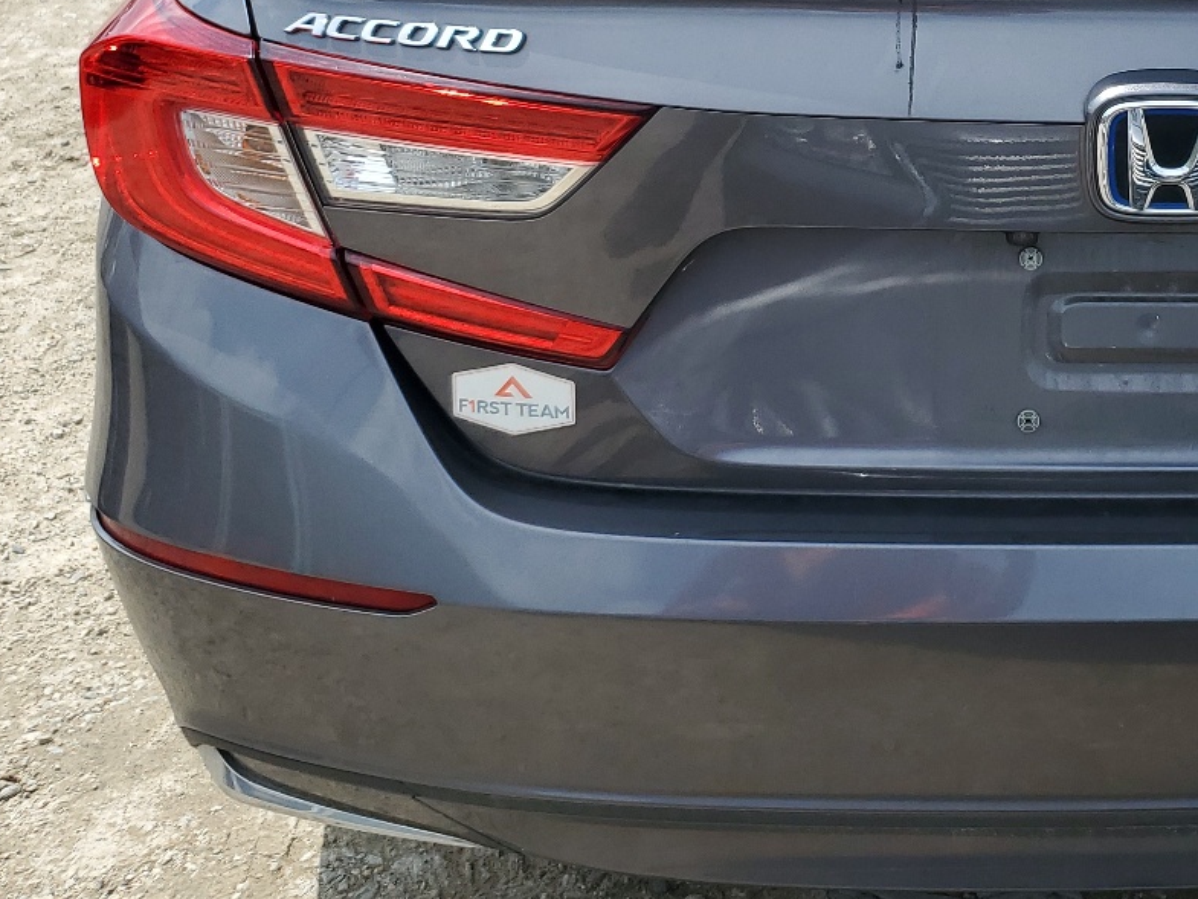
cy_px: 163
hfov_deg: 34.7
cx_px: 1006
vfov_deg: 26.9
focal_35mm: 53
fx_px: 1835
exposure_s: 1/2500
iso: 50
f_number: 1.5
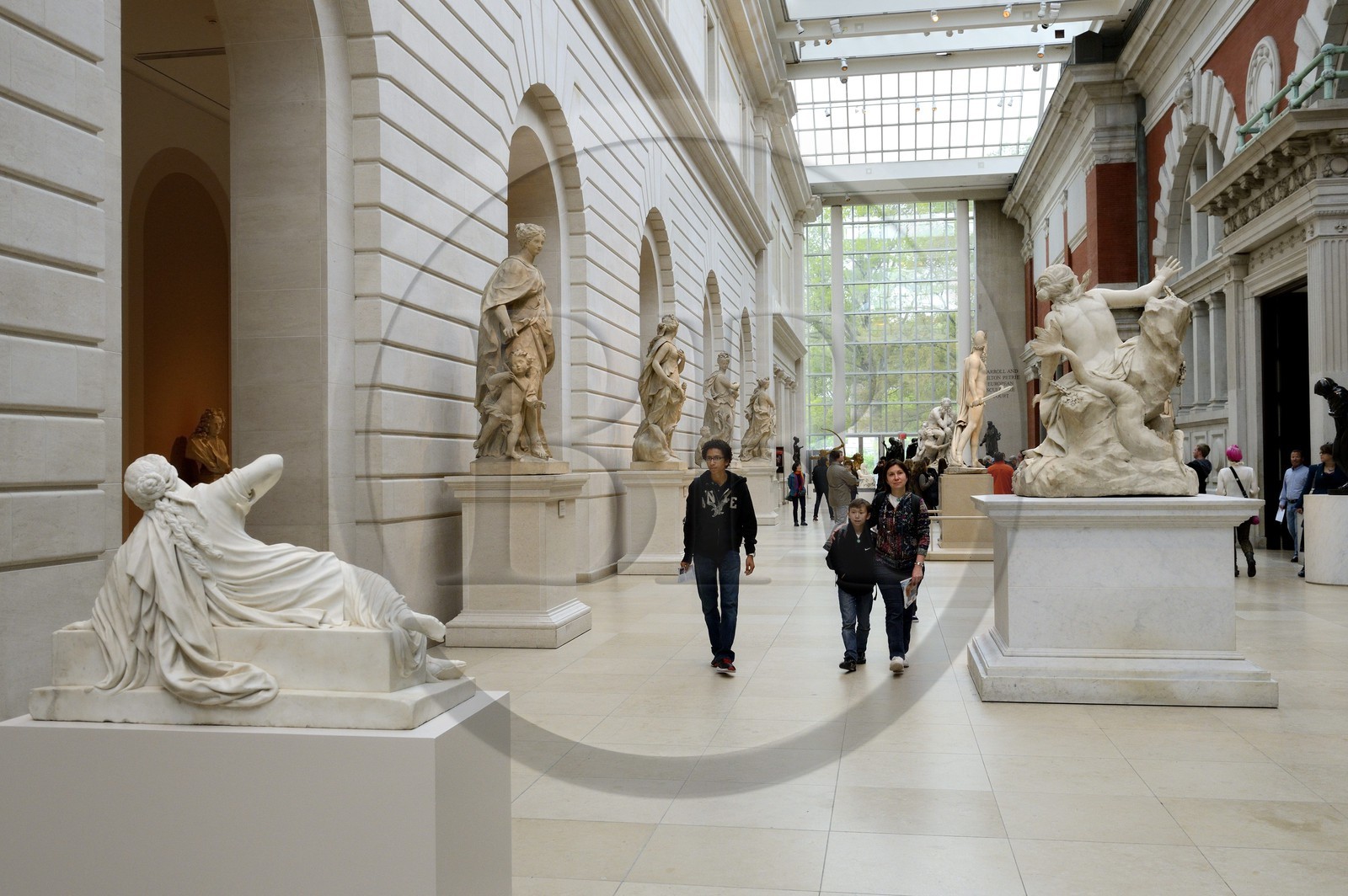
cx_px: 674
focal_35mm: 32
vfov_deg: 41.0
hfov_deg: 58.8
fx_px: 1197
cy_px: 448
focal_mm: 32
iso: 1600
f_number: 7.1
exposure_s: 1/100
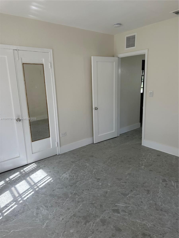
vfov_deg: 71.6
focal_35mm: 24
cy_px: 119
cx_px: 90
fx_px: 165
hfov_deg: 56.8
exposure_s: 1/189
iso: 80
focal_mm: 6.86
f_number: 1.78
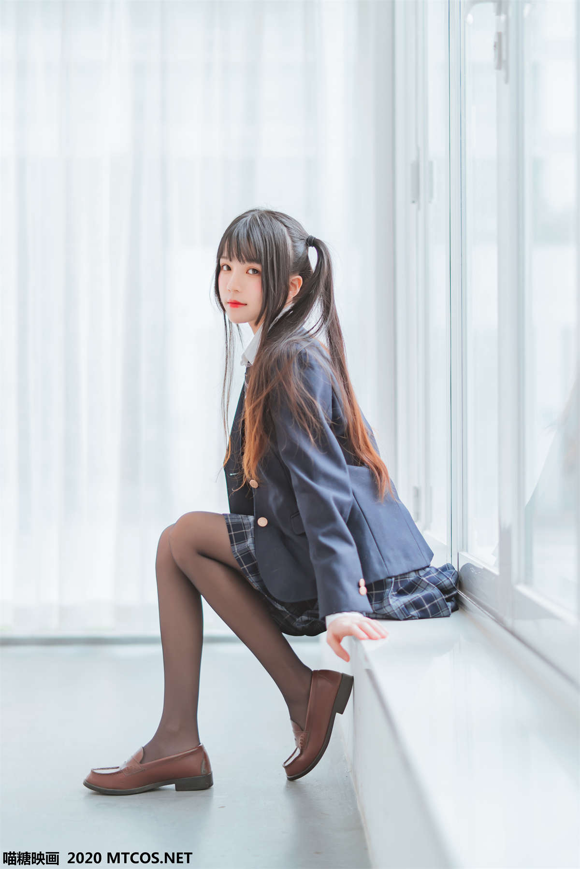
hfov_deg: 27.0
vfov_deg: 39.6
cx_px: 290
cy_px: 434
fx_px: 1208
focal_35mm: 50
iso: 100
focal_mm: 50
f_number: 1.4
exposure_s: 1/400
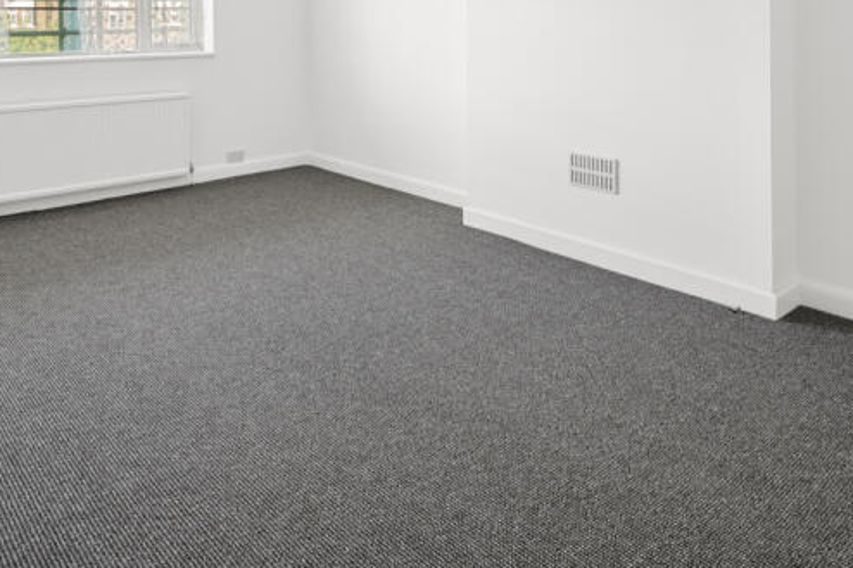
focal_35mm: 29
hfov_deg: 62.3
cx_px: 292
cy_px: 15
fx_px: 687
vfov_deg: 40.1
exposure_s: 1.6
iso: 200
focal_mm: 14
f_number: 16
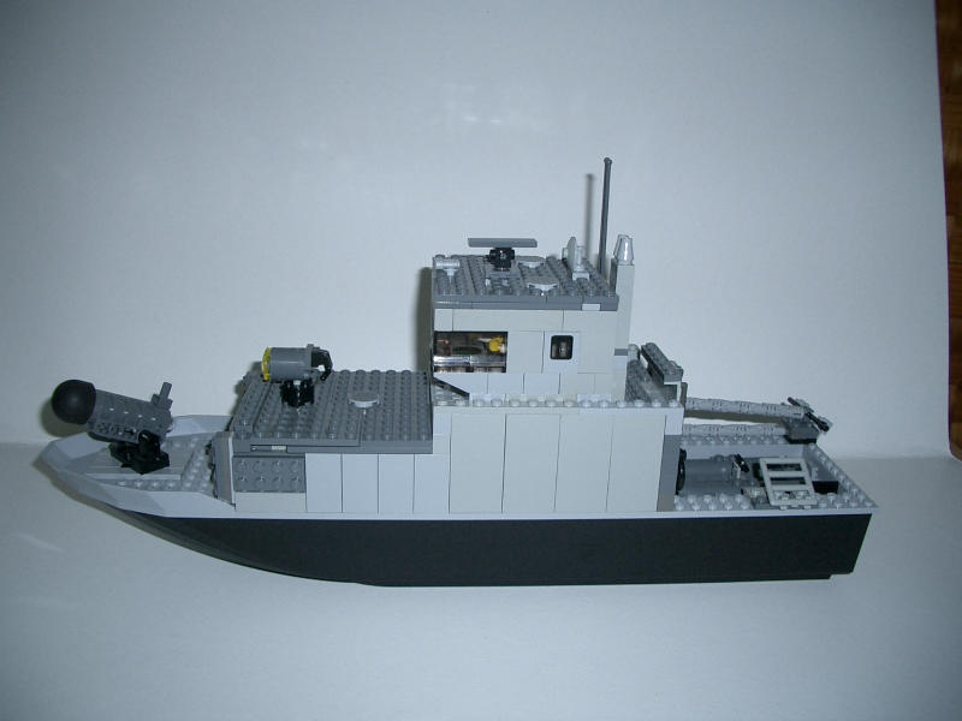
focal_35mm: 35
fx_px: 973
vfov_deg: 40.7
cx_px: 481
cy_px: 360
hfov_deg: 52.6
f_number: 2.6
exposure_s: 1/40
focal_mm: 5.8
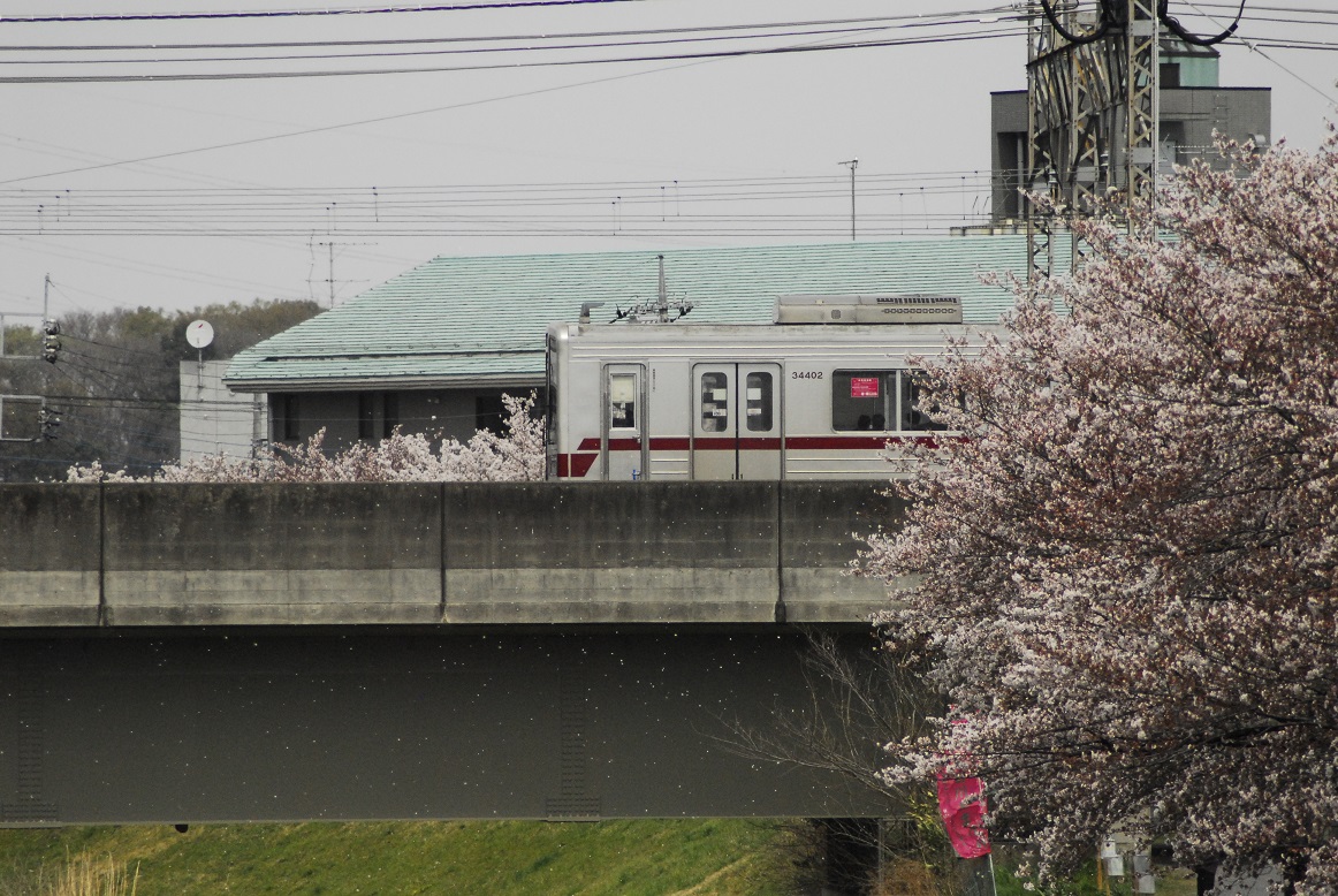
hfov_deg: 4.6
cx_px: 669
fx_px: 16746
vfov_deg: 3.1
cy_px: 448
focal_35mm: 450
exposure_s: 1/8000
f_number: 6.3
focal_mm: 300
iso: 1250
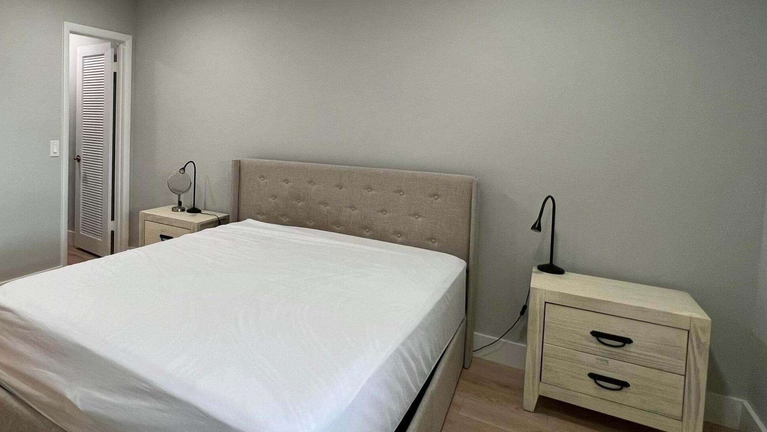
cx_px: 213
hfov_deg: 76.6
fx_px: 447
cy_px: 143
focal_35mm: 22
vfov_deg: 50.5
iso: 160
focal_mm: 1.57
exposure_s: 1/120
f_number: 1.8
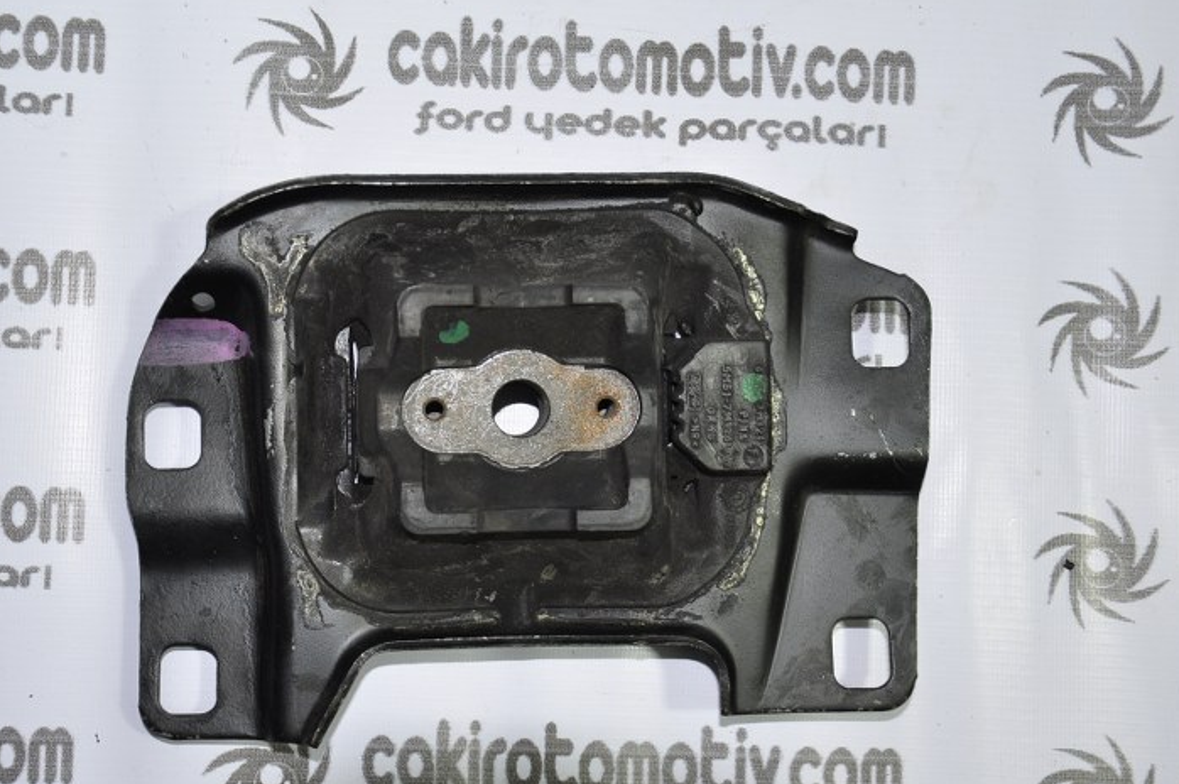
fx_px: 1898
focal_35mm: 58
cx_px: 503
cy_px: 429
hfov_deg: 34.5
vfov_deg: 23.3
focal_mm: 30
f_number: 5
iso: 200
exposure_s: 1/40
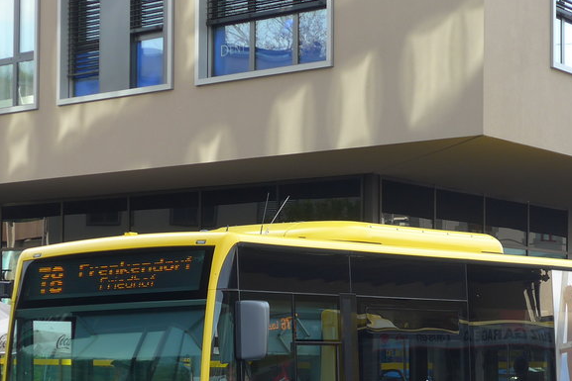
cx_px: 372
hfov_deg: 17.2
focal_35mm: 119
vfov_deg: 11.5
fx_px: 1891
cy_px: 306
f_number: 3.4
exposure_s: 1/200
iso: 80
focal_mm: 11.3
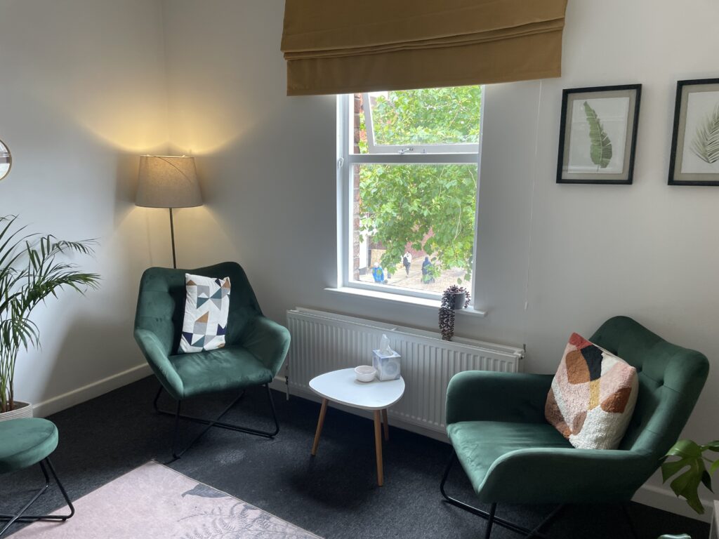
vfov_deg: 53.1
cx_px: 360
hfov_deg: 67.3
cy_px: 270
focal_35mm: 26
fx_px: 540
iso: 80
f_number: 1.6
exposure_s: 1/100
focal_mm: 4.2
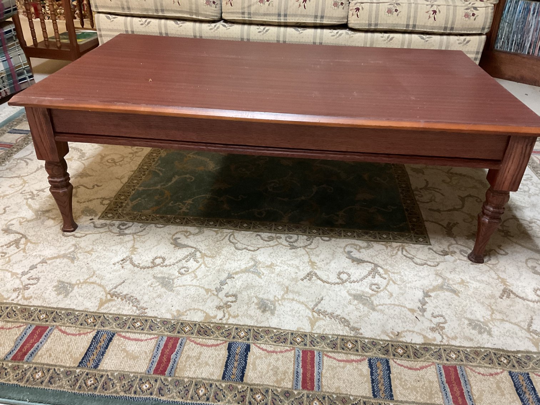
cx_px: 270
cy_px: 202
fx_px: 452
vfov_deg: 48.2
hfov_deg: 61.7
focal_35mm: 29
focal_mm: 3
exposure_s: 1/40
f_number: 1.8
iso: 200
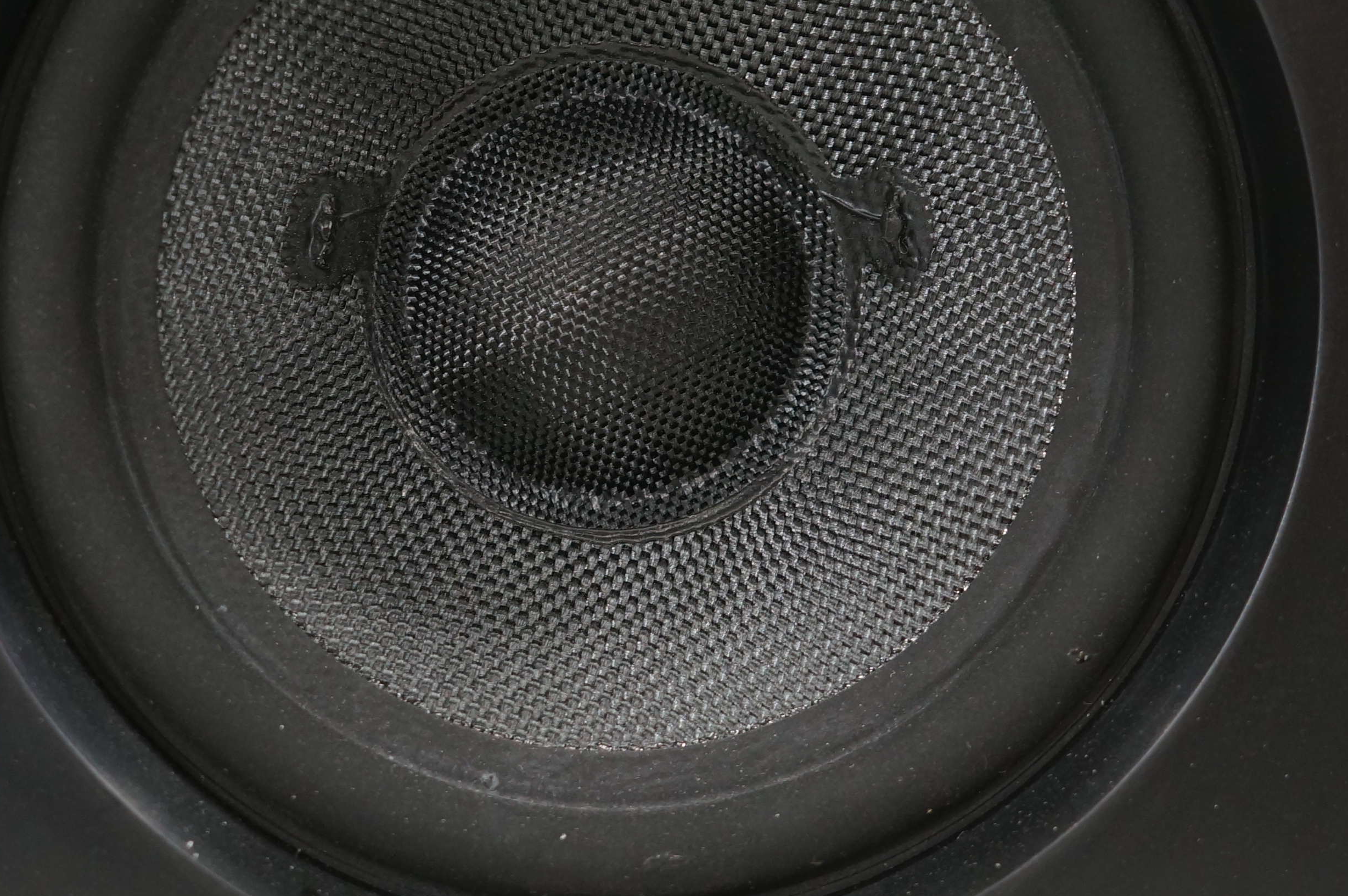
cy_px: 293
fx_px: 3366
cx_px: 621
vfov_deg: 15.1
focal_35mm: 90
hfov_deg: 22.6
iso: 400
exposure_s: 1/60
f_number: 4.5
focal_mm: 30
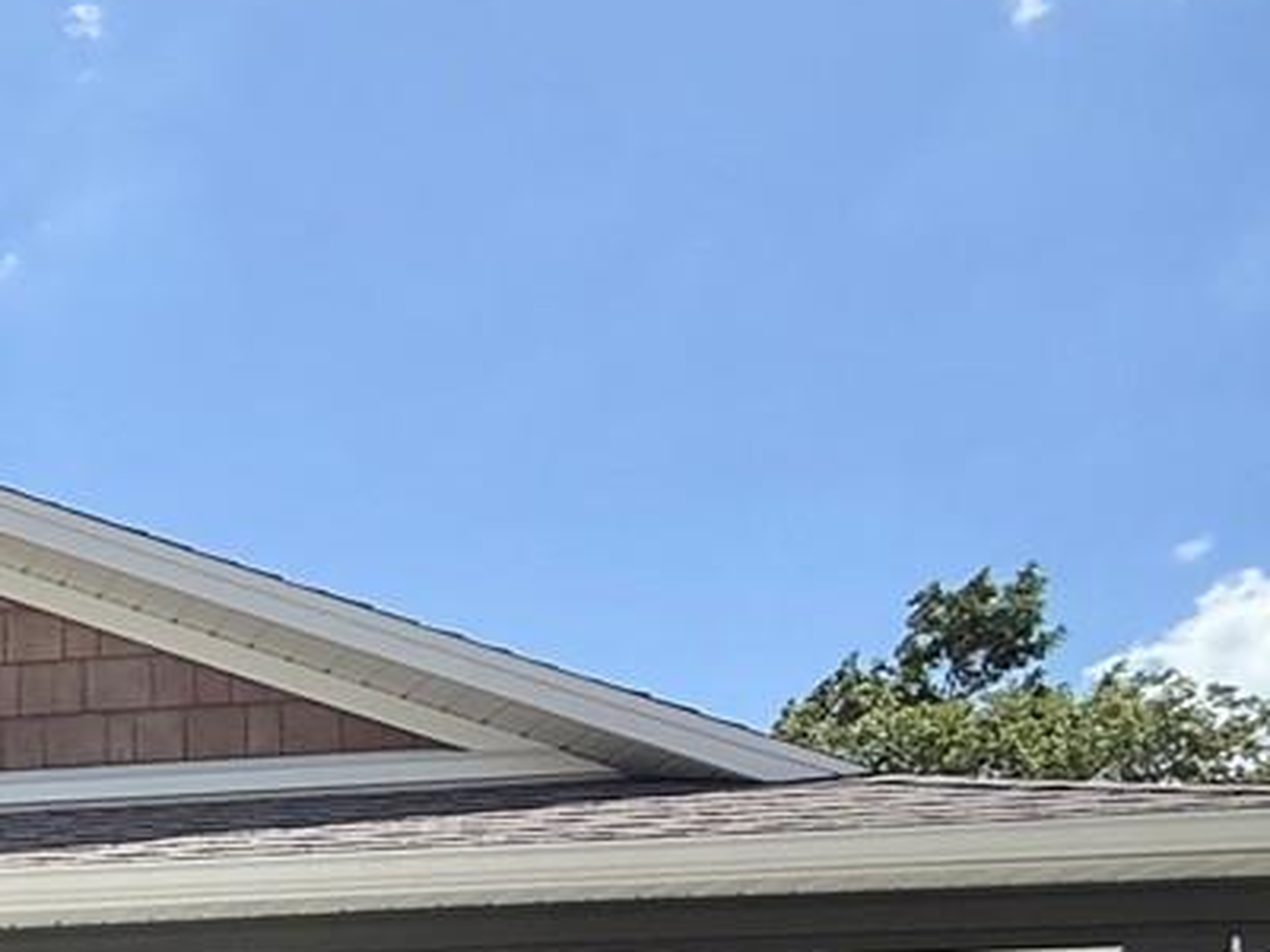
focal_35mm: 56
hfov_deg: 23.0
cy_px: 1504
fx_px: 2055
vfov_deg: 21.2
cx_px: -889
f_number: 2.2
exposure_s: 1/3125
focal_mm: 2.22
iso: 50
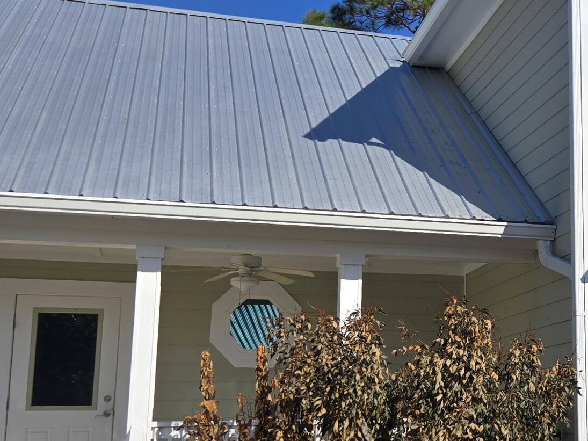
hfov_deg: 29.3
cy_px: 238
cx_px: 545
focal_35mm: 63
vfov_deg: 23.3
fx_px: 1070
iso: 25
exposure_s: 1/2607
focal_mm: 5.4
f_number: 1.8
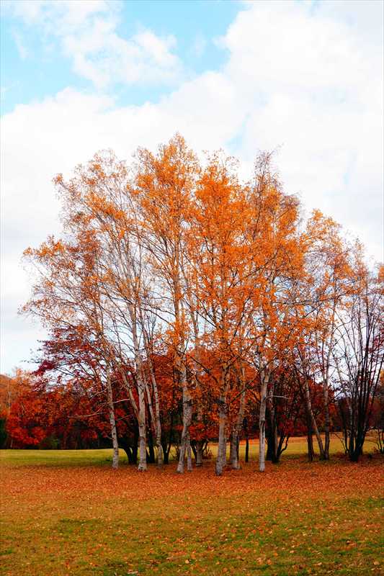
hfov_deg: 36.9
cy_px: 288
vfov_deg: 53.1
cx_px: 192
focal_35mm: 36
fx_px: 576
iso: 100
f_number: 6.3
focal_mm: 24
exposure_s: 1/125
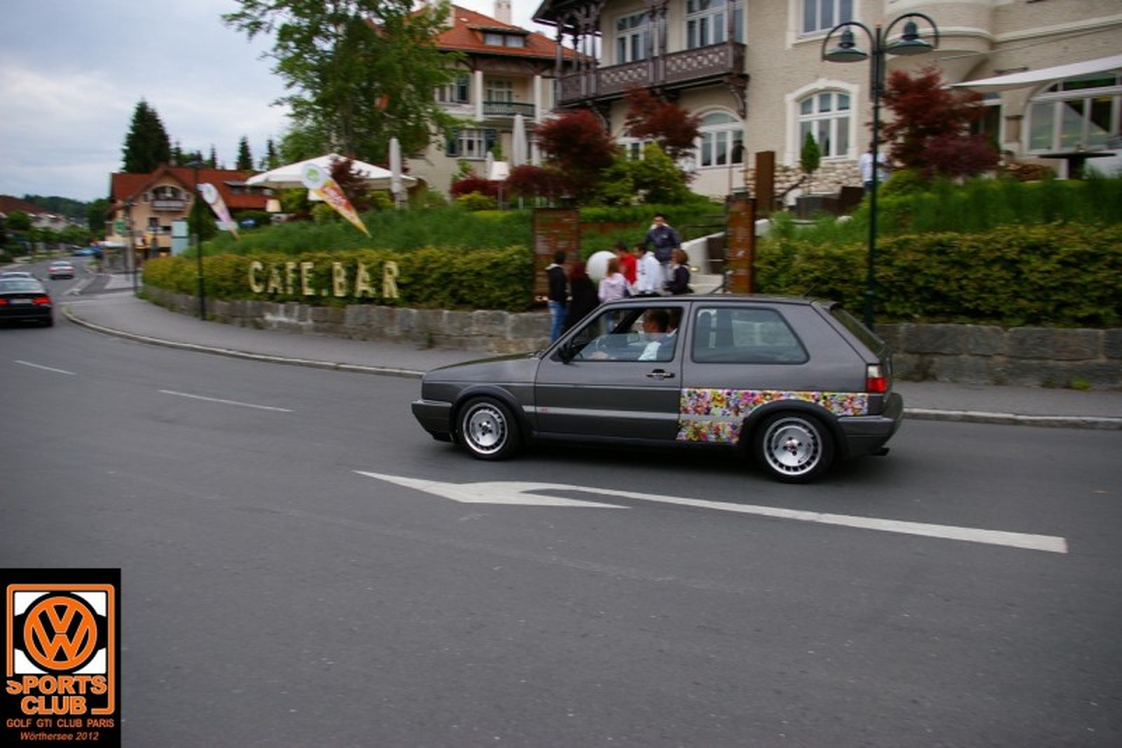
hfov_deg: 67.4
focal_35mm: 27
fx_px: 841
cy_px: 374
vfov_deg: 47.9
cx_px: 561
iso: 200
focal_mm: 18
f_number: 5.6
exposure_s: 1/125
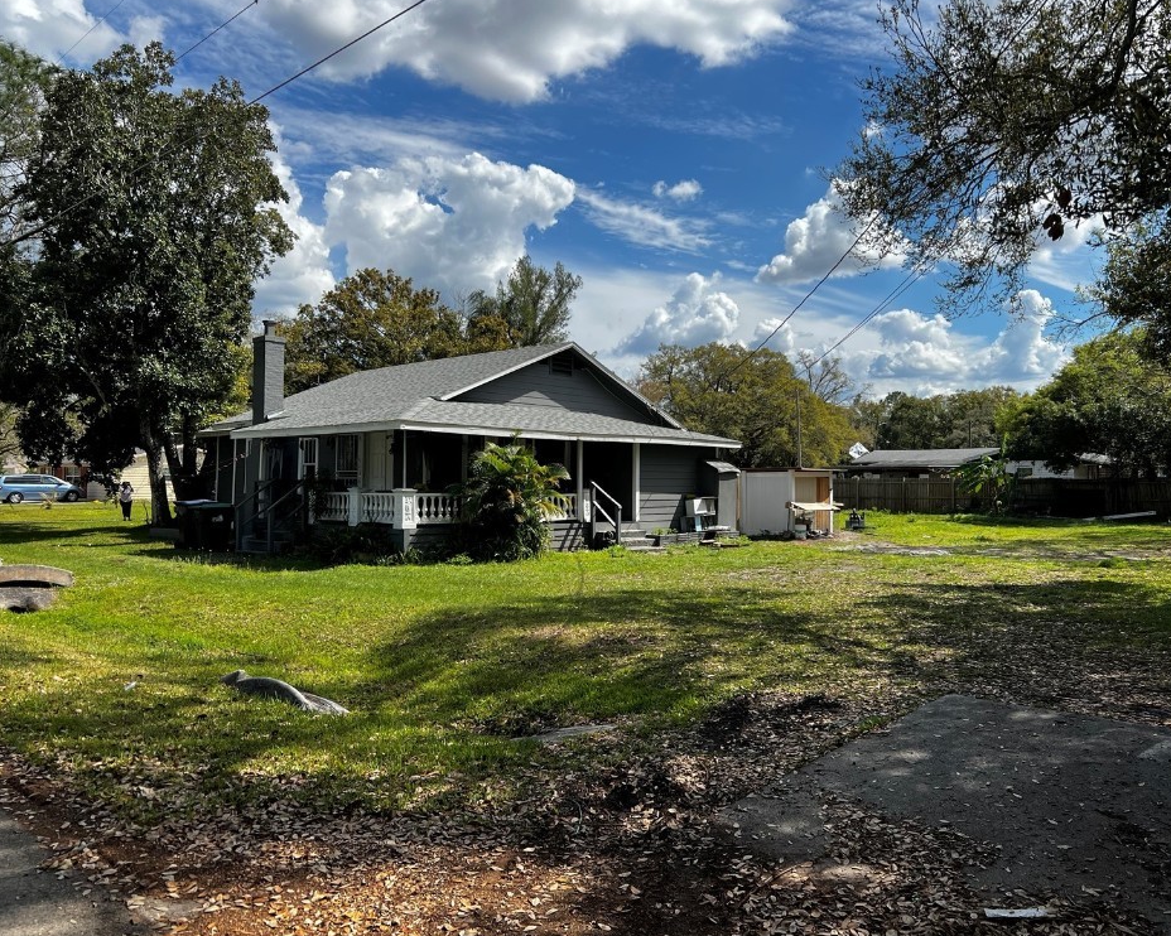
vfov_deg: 51.5
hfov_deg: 62.1
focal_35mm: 28
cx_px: 644
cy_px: 458
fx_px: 970
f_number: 1.5
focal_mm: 5.7
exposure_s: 1/4444
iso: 50
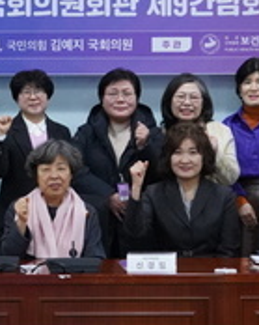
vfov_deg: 11.0
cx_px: 19
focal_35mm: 176
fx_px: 1688
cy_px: 157
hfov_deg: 8.7
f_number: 6.3
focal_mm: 52
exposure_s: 1/320
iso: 8000
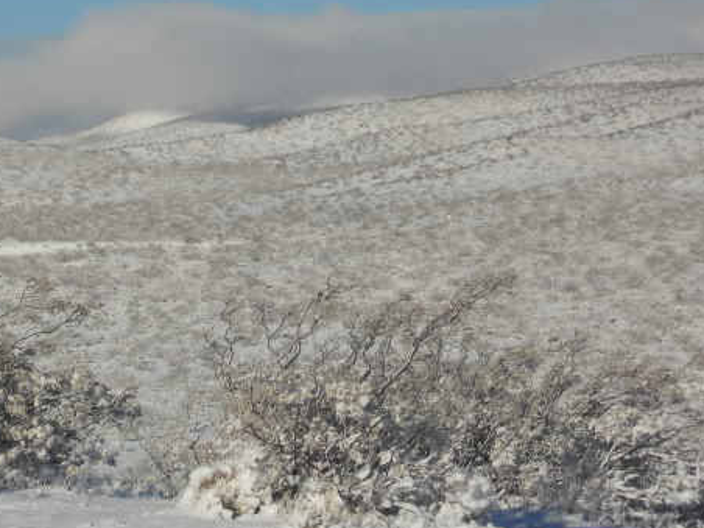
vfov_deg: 7.8
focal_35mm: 191
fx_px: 3884
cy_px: 221
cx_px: 213
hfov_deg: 10.3
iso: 80
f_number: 5.9
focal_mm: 19.6
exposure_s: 1/800
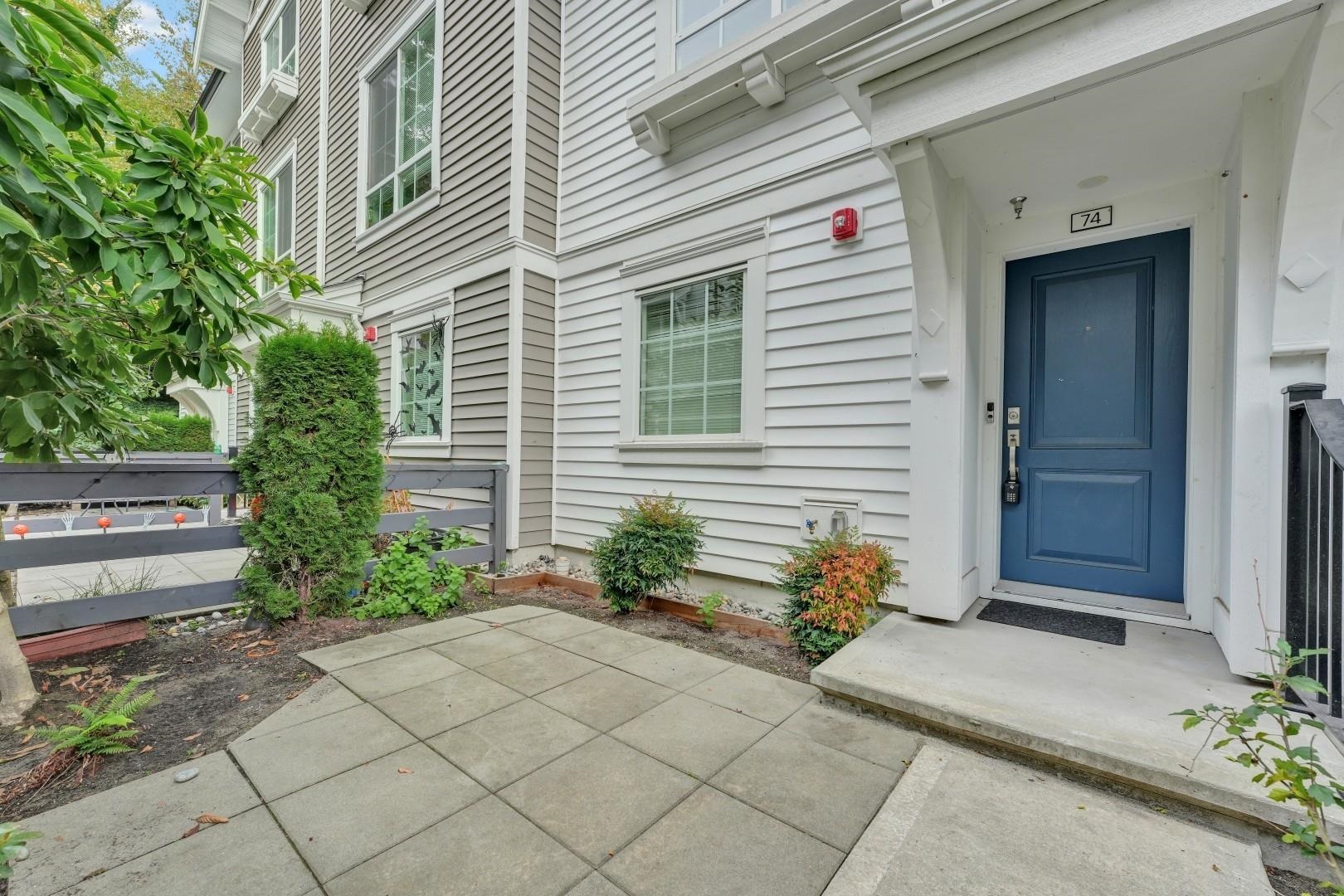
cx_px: 672
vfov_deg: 81.2
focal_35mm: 14
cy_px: 448
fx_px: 523
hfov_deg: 104.3
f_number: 8
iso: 400
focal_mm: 14
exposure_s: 1/160
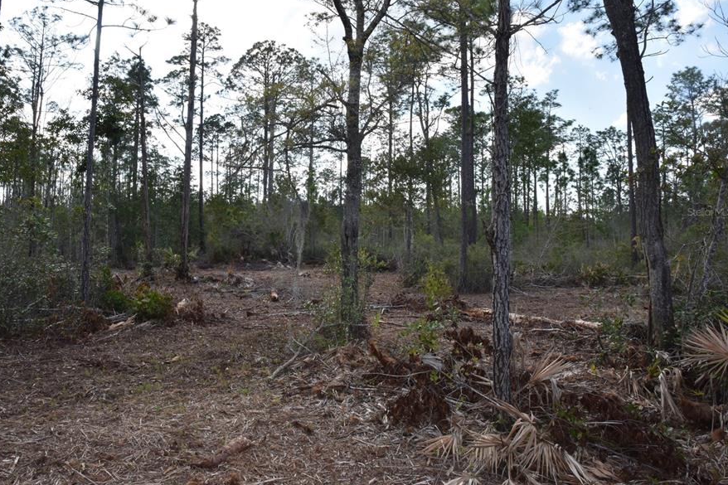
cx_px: 310
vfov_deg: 46.3
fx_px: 566
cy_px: 212
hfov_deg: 65.2
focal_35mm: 28
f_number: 22
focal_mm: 24
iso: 1250
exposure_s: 1/200
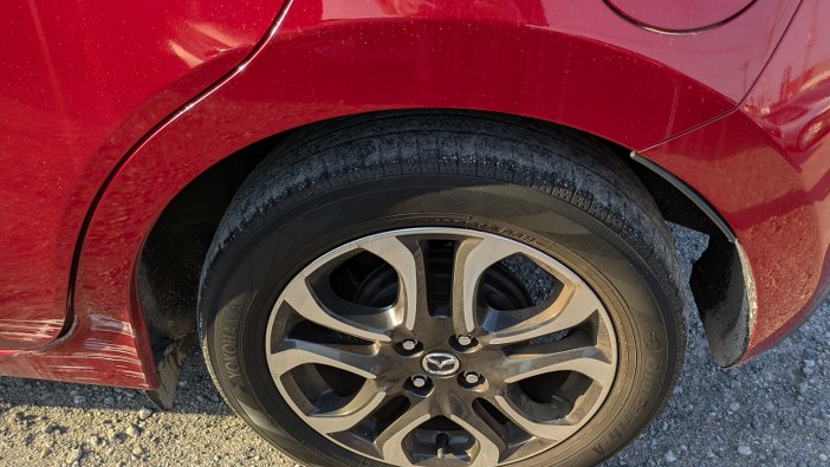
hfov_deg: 62.6
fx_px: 682
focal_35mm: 31
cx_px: 435
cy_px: 275
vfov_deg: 37.7
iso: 47
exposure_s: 1/390
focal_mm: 5.43
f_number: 1.89
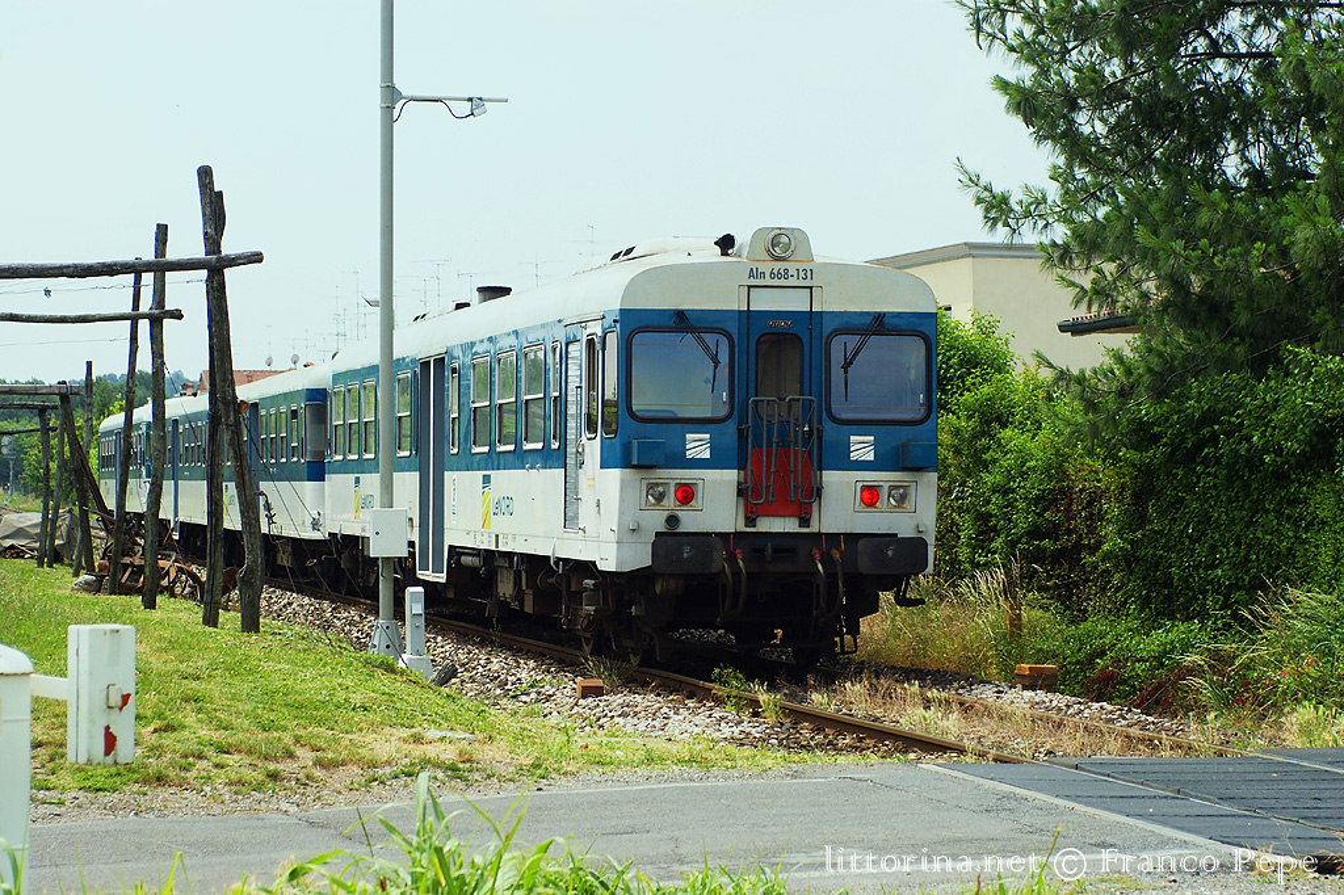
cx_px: 672
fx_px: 3919
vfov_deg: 13.0
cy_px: 448
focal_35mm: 105
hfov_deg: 19.5
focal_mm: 70
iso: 200
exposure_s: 1/500
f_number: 5.6
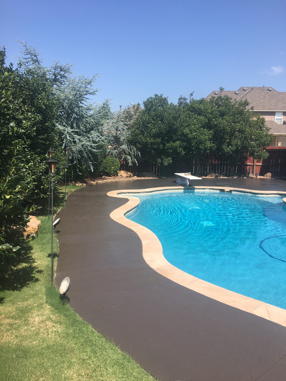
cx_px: 143
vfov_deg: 61.7
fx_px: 319
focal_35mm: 29
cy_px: 190
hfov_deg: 48.2
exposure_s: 1/1183
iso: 25
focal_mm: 4.15
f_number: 2.2
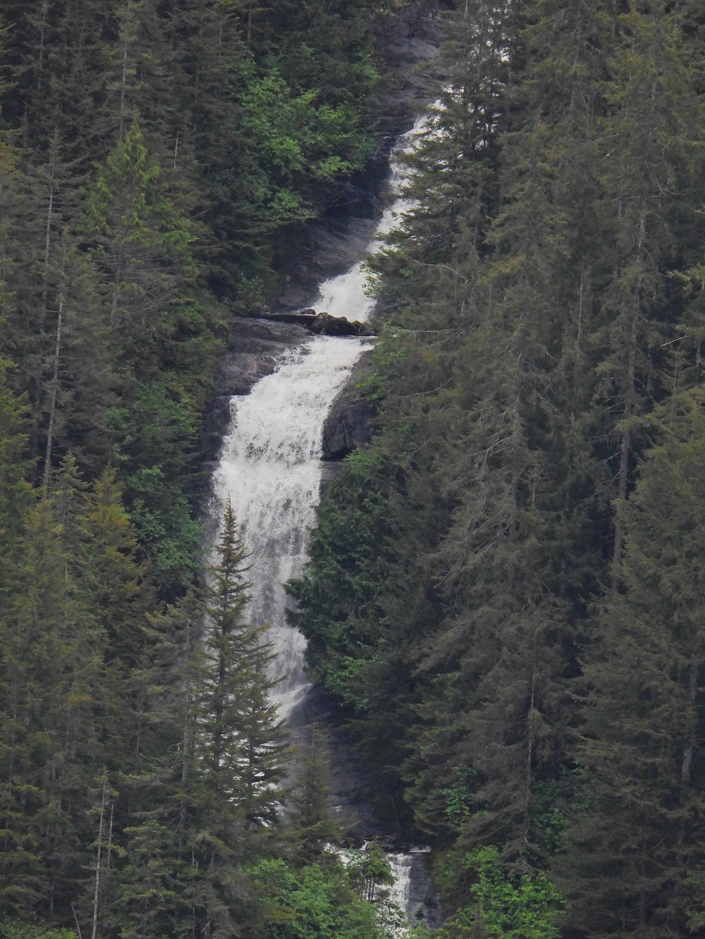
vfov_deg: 2.1
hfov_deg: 1.6
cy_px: 470
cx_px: 352
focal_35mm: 950
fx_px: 25797
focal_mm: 170
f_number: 5.6
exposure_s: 1/500
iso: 400
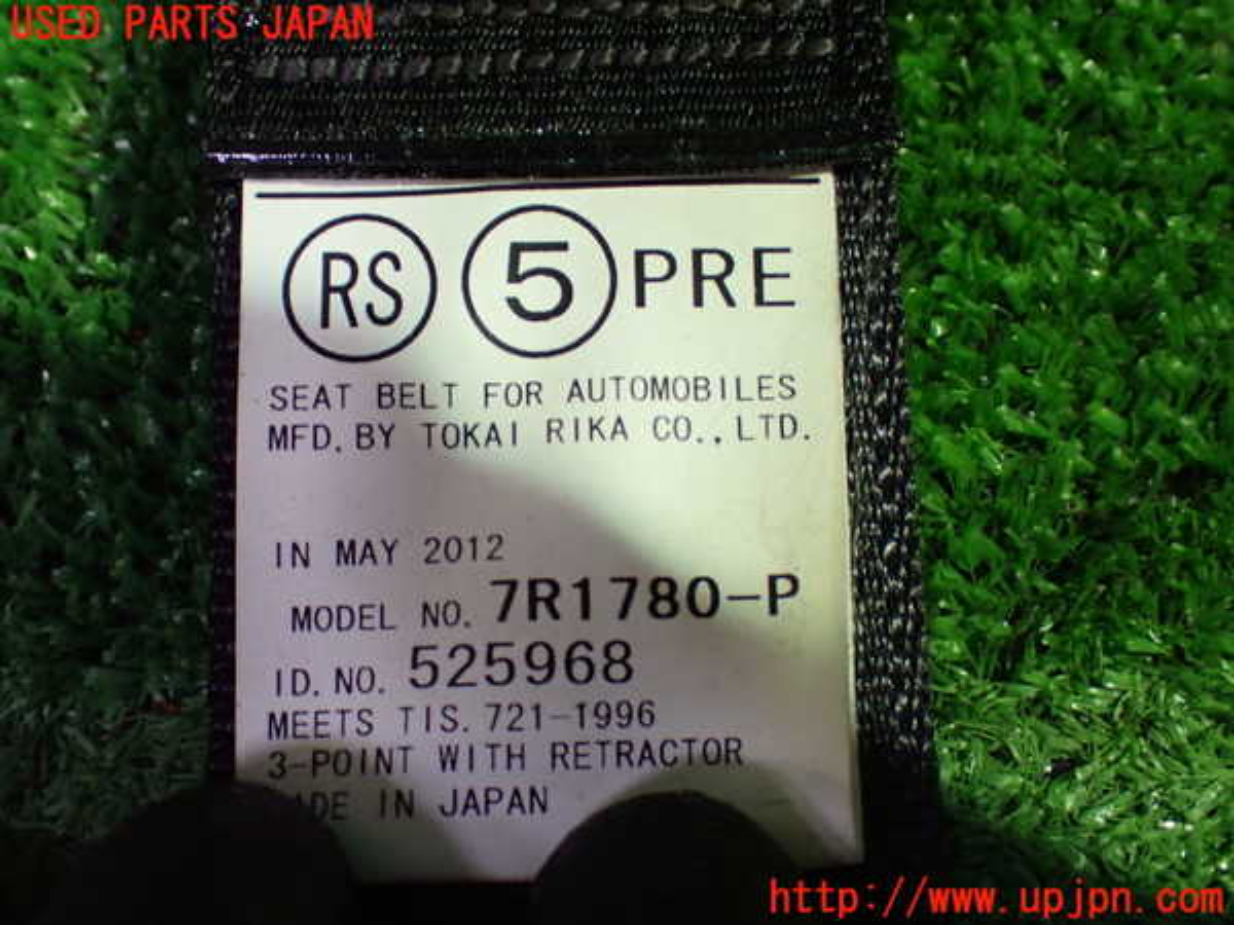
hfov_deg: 45.8
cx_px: 617
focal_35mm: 41
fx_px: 1462
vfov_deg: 35.1
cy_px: 462
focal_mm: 7.31
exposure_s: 1/40
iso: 800
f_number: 2.8
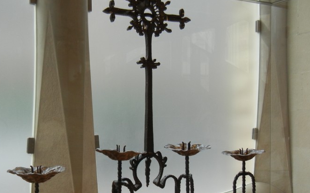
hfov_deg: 40.6
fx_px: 414
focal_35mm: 49
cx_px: 105
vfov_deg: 26.1
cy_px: 140
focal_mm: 5.4
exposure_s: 1/87.6
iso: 160
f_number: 3.5
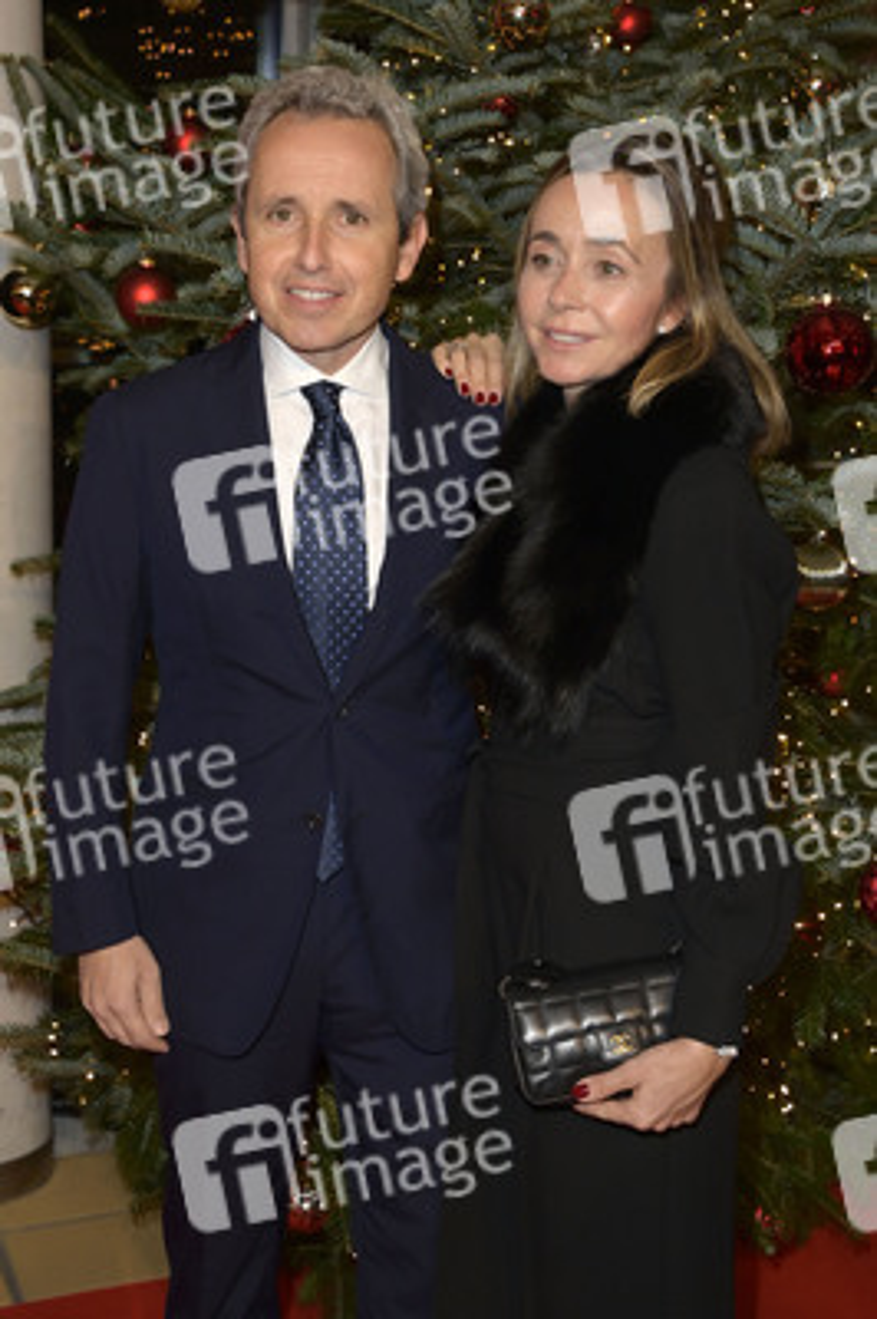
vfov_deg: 35.7
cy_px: 660
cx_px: 438
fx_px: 2050
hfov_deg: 24.2
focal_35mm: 56
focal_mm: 56
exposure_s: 1/250
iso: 1600
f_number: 5.6
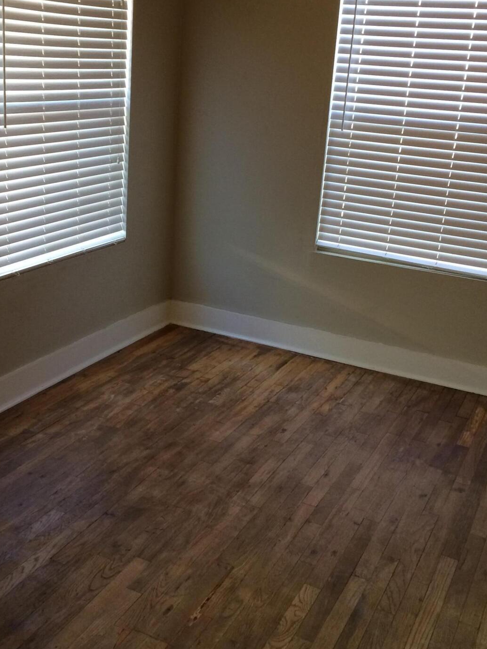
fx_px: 788
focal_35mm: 42
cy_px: 285
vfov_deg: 44.7
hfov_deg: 34.3
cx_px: 210
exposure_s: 1/30
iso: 125
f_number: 2.2
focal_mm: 4.15
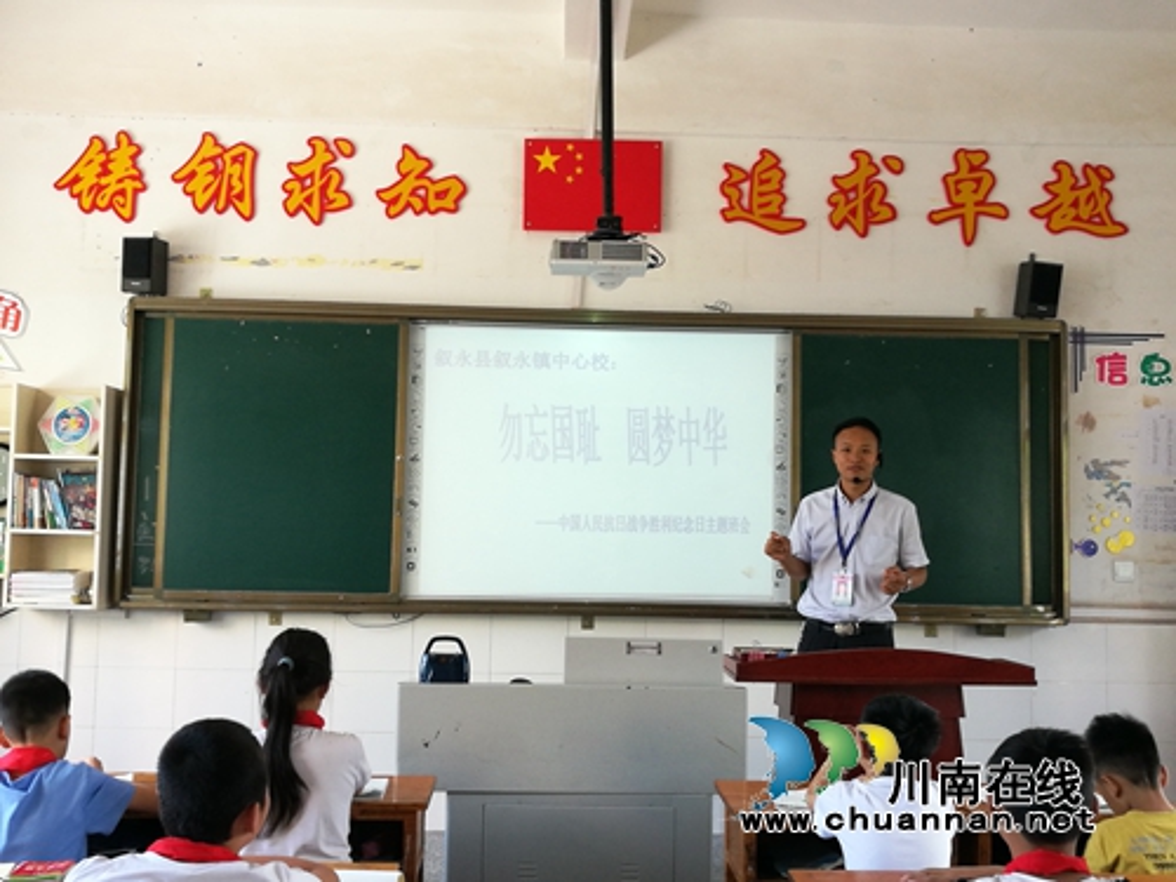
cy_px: 441
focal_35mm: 36
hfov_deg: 51.4
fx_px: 1223
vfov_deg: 39.7
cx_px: 588
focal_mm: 4.5
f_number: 2.2
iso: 100
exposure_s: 1/50
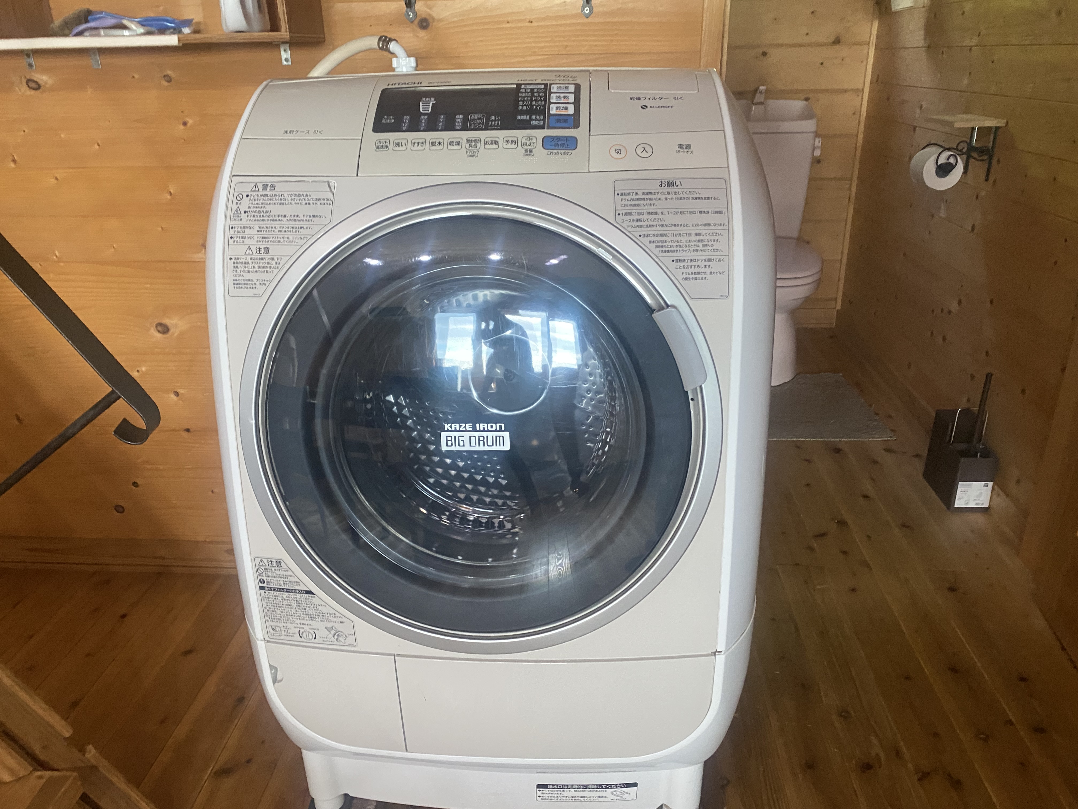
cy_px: 404
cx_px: 539
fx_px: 810
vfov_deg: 53.1
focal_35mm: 26
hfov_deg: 67.3
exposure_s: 1/60
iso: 320
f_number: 1.8
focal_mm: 4.25
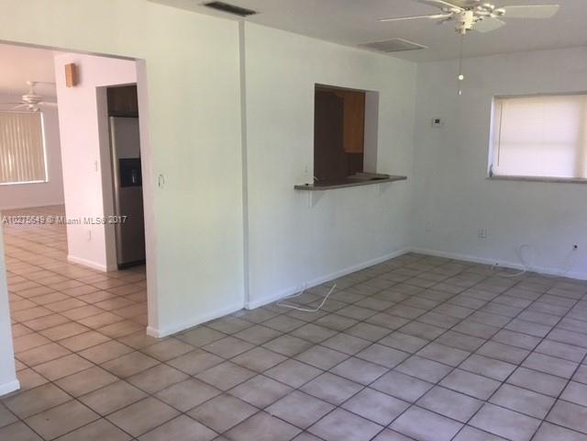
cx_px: 294
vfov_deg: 48.2
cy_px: 220
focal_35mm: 29
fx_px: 492
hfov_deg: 61.7
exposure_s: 1/15
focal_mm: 4.15
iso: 40
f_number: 2.2
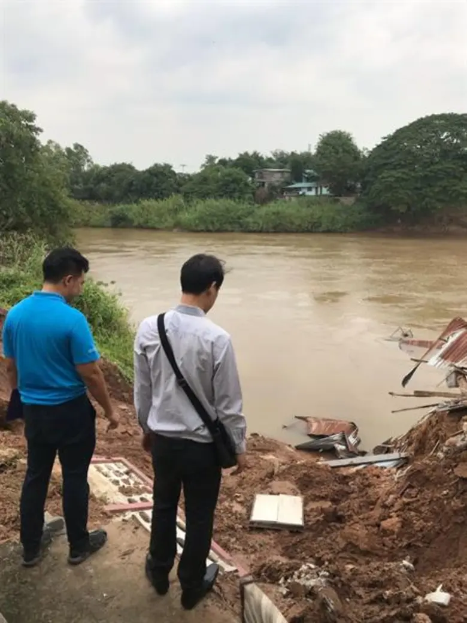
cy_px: 312
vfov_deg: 63.4
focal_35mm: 28
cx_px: 234
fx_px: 504
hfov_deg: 49.7
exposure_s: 1/1330
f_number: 1.8
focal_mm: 3.99
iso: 20
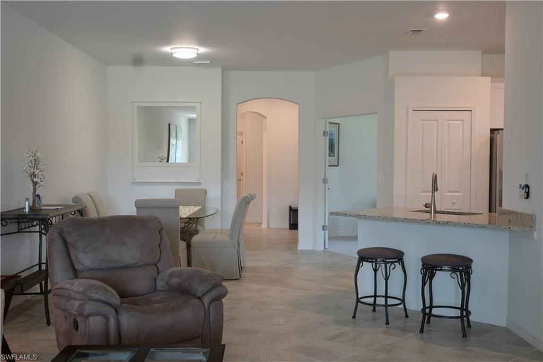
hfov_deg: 47.2
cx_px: 272
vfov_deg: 32.4
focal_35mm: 41
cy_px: 181
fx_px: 622
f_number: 4.5
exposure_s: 1/60
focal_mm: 27.5
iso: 1250
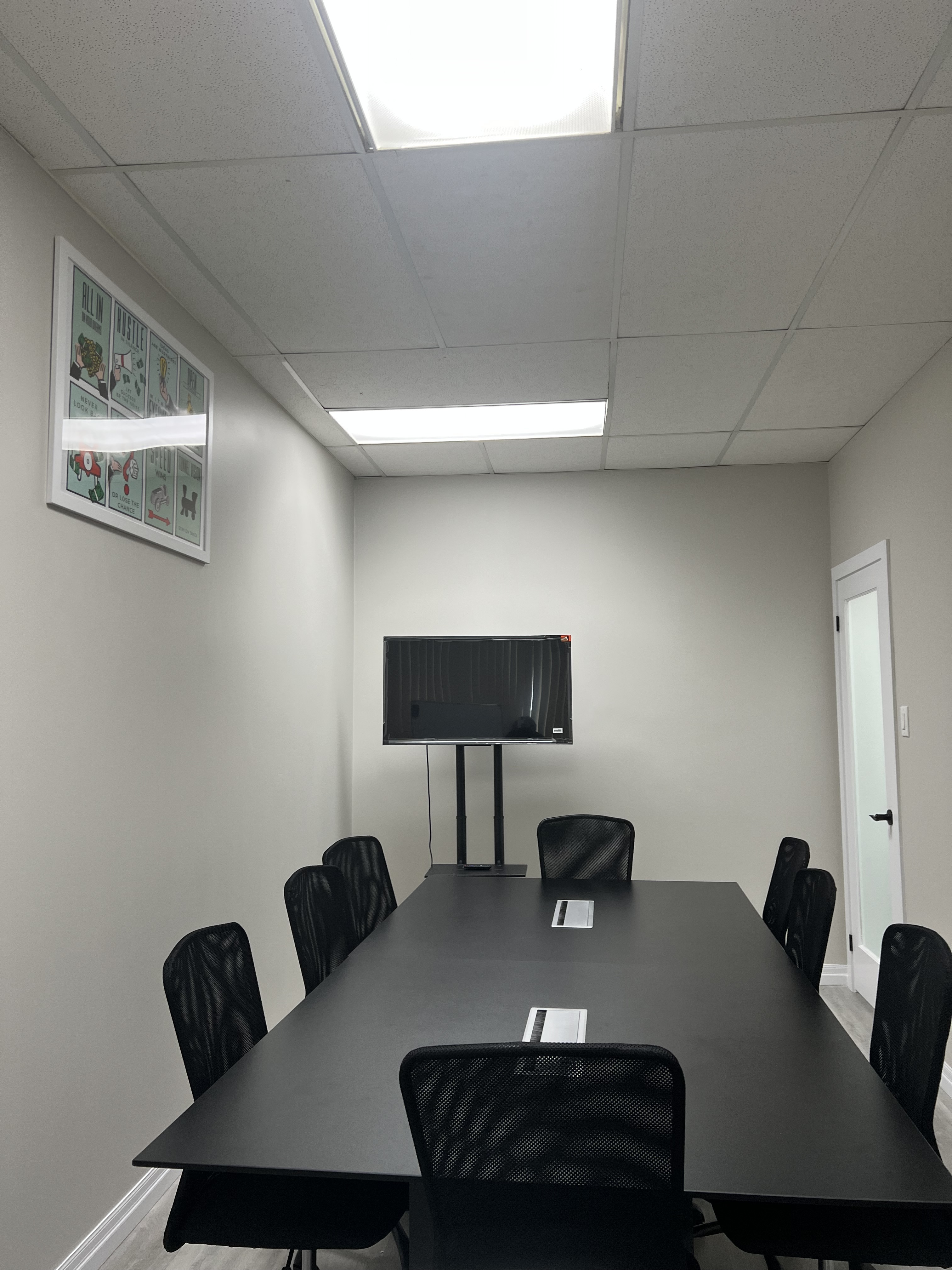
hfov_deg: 53.1
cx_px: 476
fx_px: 953
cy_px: 635
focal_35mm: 26
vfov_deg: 67.3
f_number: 1.5
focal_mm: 5.7
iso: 80
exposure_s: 1/60
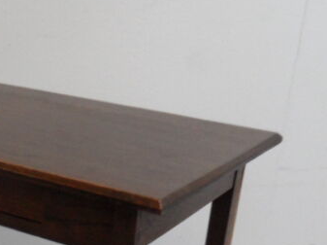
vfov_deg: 18.1
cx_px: 18
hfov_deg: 25.7
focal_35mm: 73
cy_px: 359
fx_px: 689
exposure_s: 1/30
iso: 200
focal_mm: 3.9
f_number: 3.2
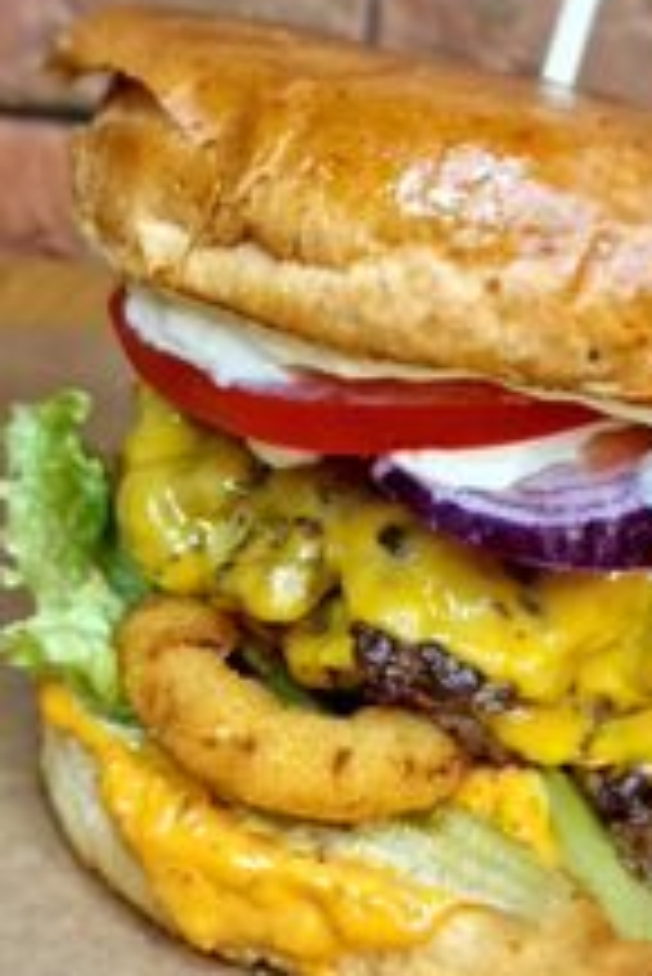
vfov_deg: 41.6
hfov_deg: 28.7
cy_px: 605
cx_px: 360
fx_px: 1275
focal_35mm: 47
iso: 200
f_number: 1.8
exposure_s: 1/50
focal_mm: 6.4
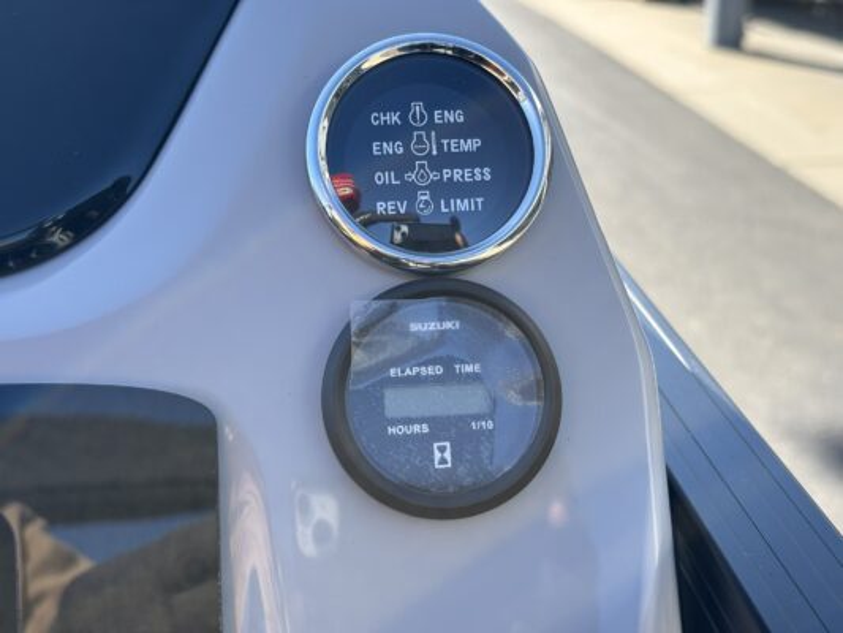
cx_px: 422
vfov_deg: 28.0
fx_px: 1267
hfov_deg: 36.8
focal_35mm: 52
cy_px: 316
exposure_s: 1/711
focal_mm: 5.96
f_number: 1.6
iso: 32
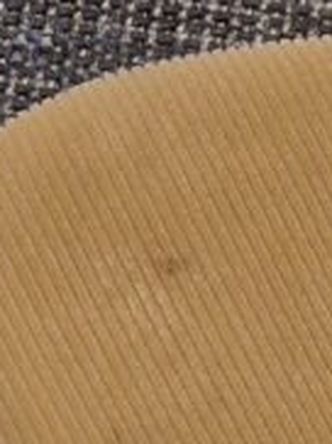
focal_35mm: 177
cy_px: 1039
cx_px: 591
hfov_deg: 8.1
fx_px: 2269
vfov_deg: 9.9
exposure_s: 1/100
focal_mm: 5.4
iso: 400
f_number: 1.8
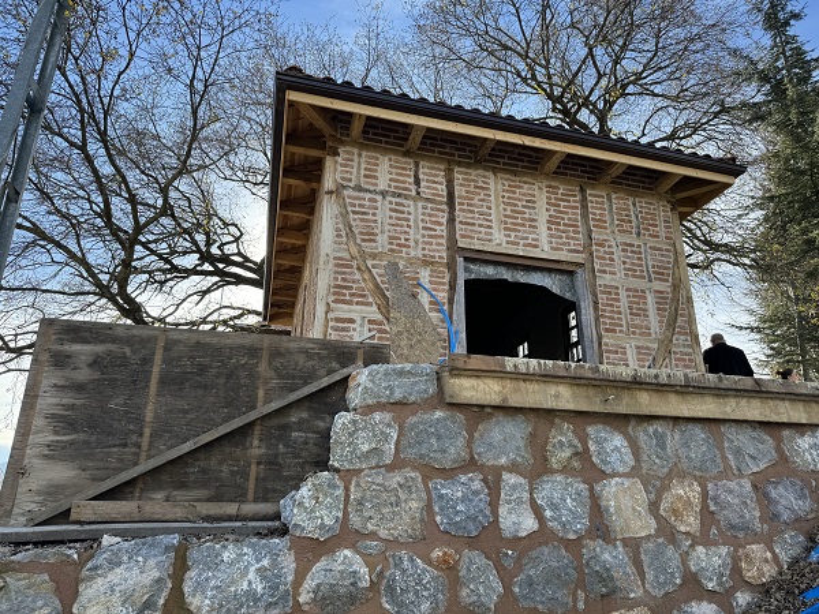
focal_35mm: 24
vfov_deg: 56.8
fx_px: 568
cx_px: 410
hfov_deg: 71.6
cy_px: 307
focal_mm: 6.86
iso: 80
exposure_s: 1/1425
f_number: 1.78
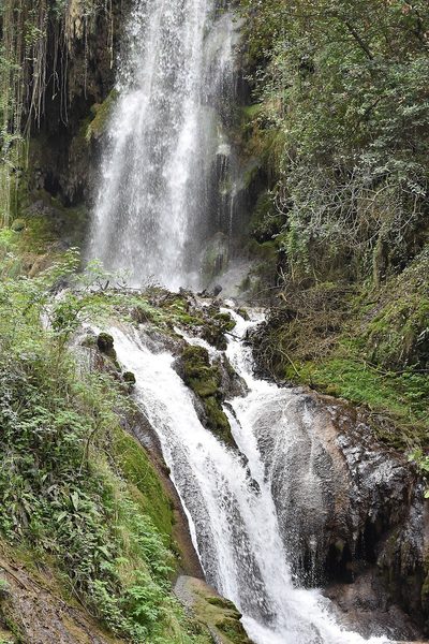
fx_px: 1341
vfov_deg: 27.0
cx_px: 214
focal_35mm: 75
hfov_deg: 18.2
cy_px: 322
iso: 800
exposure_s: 1/160
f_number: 6.3
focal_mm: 50
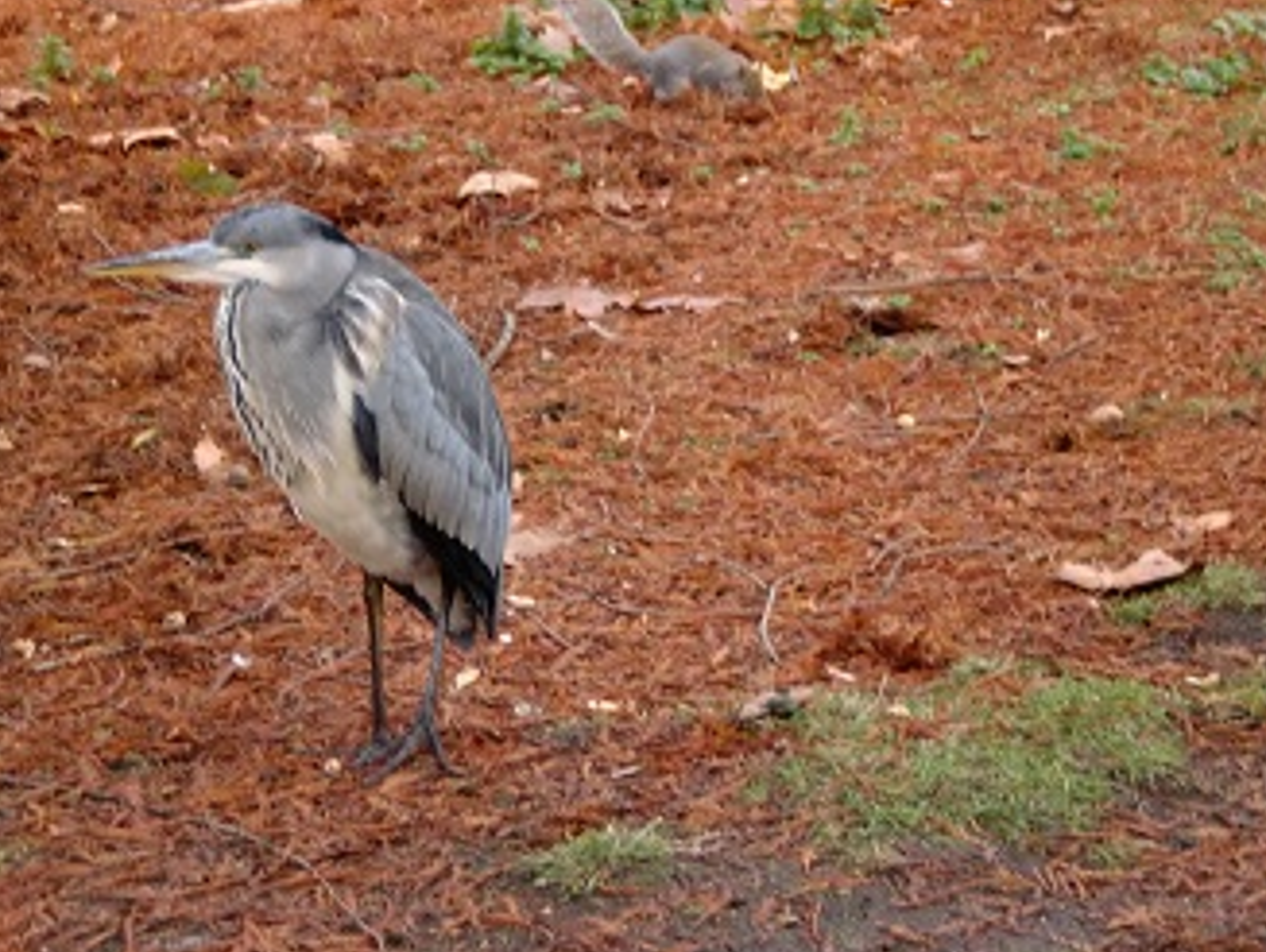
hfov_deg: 16.0
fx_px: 4503
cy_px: 431
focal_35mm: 123
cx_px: 573
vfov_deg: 12.1
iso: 250
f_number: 5.9
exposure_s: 1/100
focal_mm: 18.9
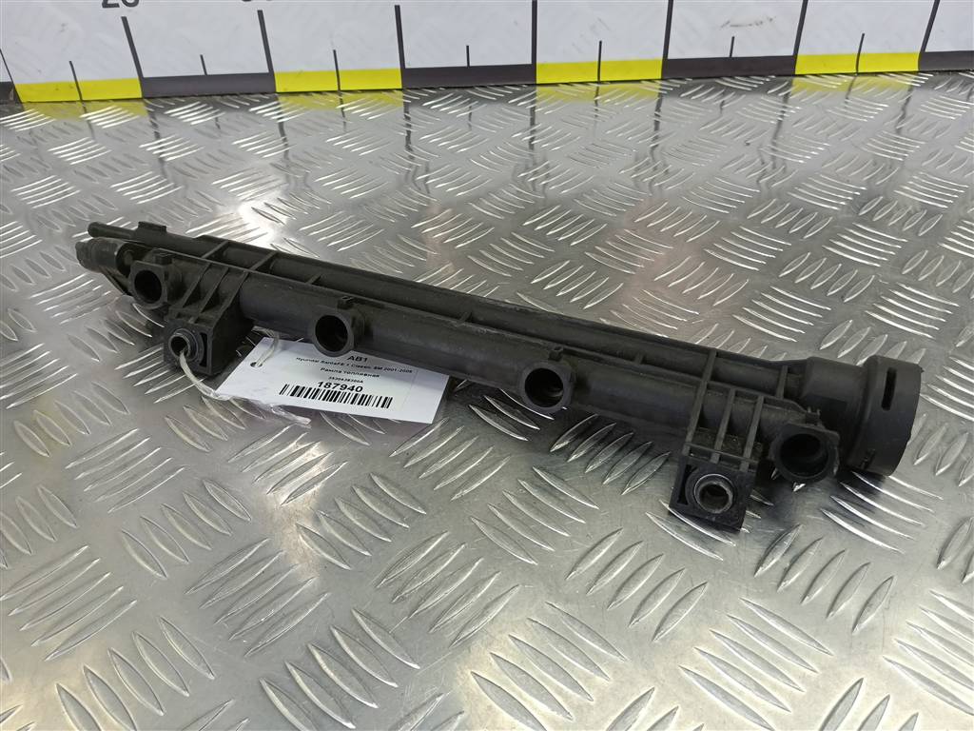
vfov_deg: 51.4
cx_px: 487
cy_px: 366
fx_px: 760
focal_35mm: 27
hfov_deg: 65.3
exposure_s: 1/50
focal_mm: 4.11
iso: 124
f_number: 1.6
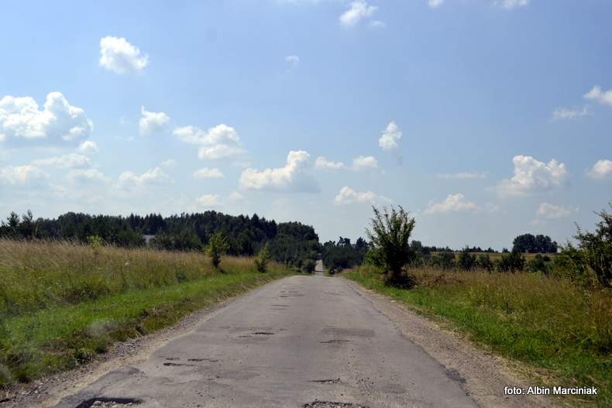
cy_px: 204
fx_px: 714
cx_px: 306
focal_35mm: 42
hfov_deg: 46.4
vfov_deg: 31.9
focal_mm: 28
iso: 400
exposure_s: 1/1600
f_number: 6.3
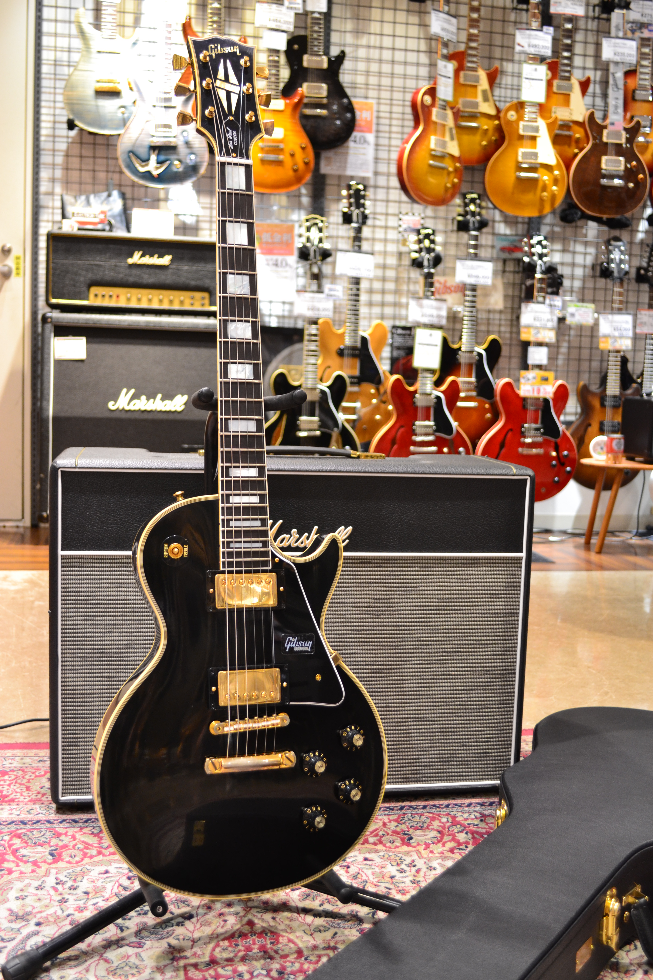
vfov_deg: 53.1
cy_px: 490
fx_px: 979
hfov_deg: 36.9
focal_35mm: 36
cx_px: 326
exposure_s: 1/25
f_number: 4
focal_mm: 24
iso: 800
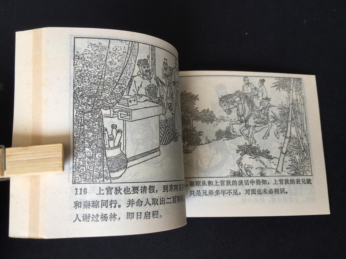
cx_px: 173
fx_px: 290
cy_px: 130
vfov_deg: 48.2
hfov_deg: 61.7
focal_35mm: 29
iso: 32
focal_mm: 4.15
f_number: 2.2
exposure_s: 1/50
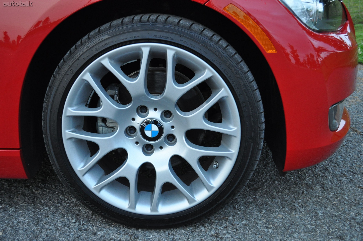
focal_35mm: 39
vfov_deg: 34.1
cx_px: 182
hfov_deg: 49.6
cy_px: 120
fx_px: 393
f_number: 4.2
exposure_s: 1/30
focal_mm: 26
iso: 800
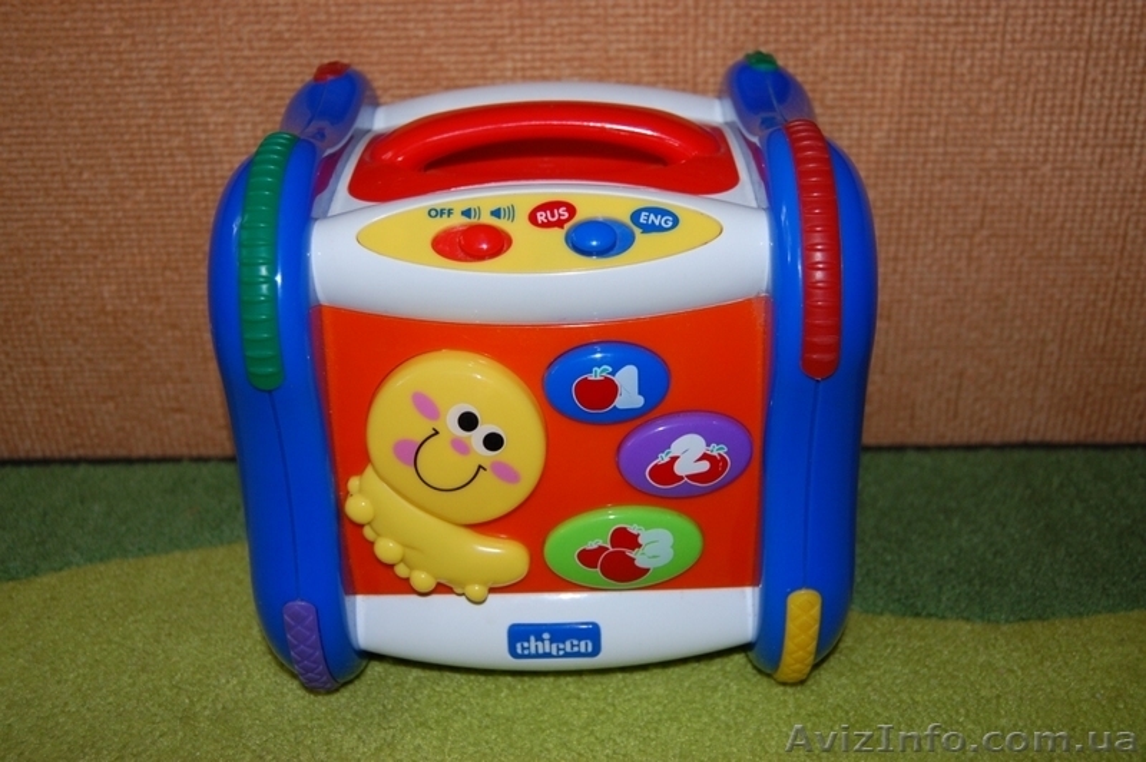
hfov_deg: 46.4
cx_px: 573
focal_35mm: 42
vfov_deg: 31.8
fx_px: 1336
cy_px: 381
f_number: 4.2
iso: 400
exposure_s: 1/60
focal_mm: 28
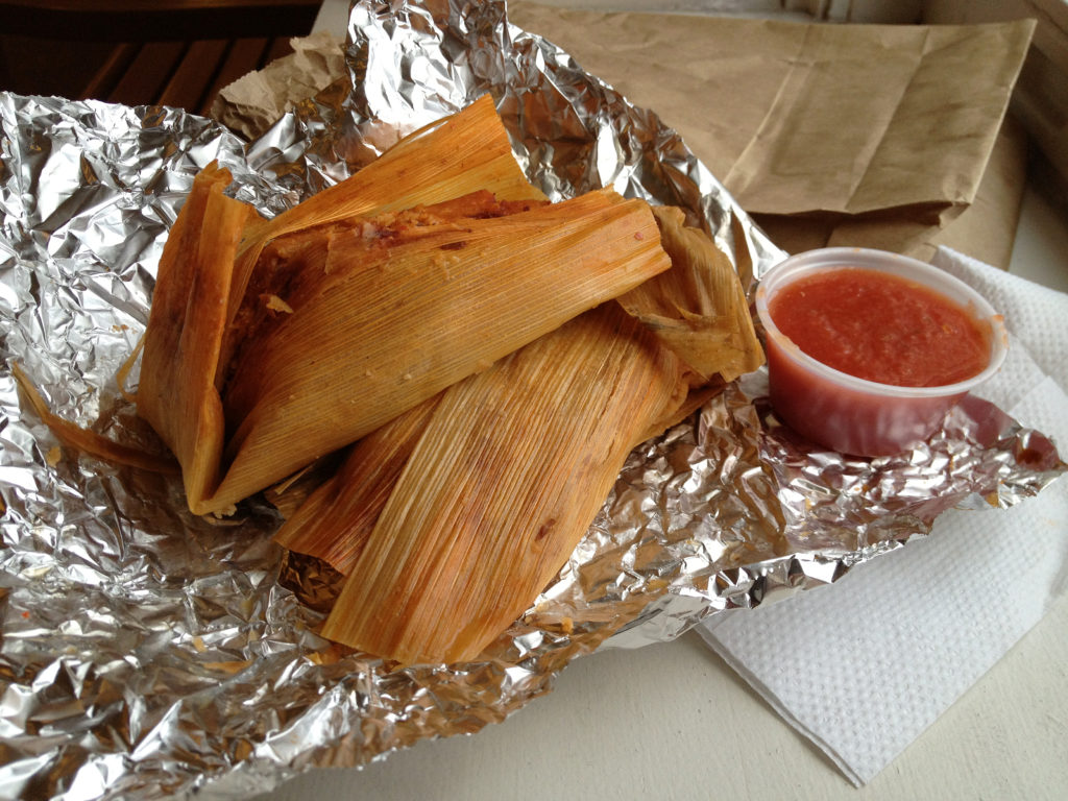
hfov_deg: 52.6
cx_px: 534
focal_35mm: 35
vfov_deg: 40.7
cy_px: 400
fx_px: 1080
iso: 80
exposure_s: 1/120
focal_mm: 4.28
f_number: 2.4
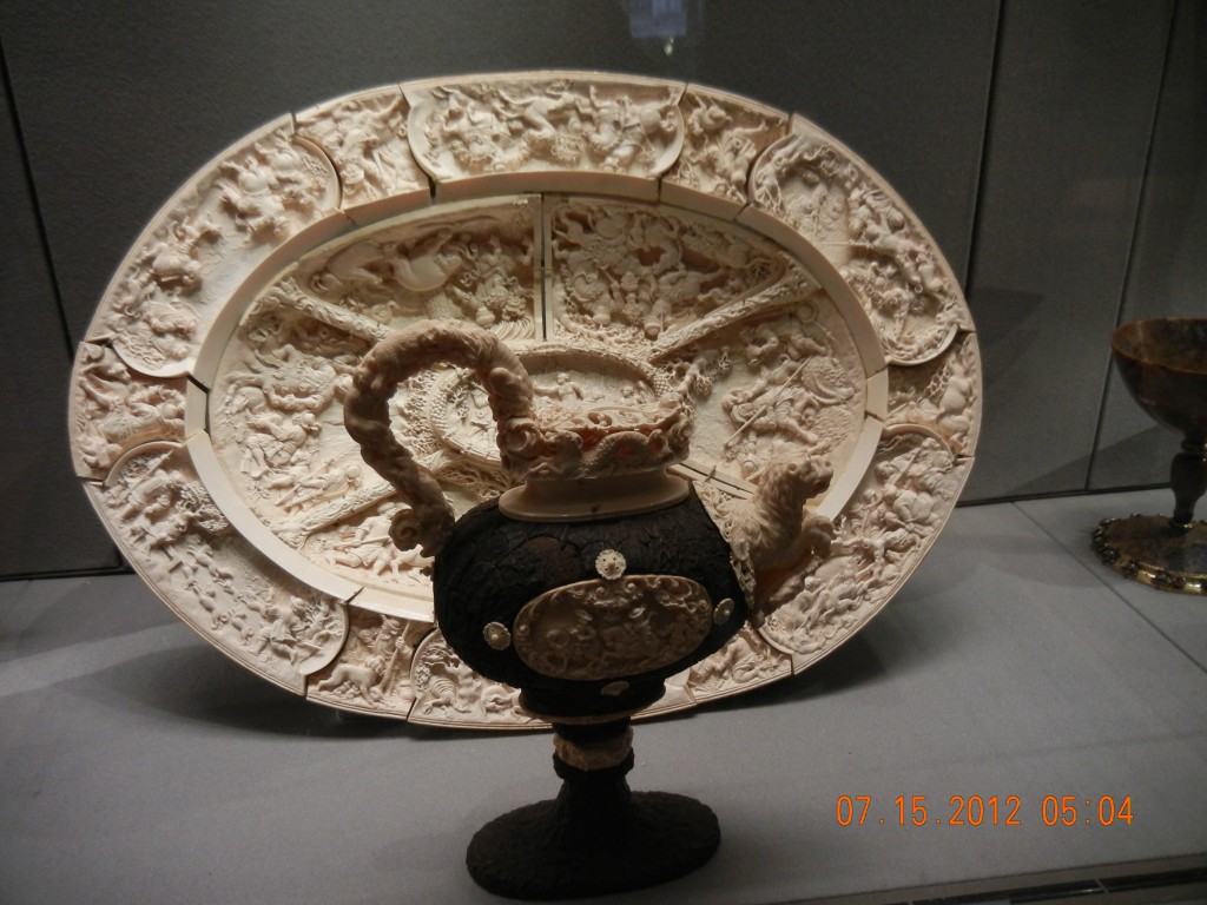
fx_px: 1046
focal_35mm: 30
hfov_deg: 60.0
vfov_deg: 46.8
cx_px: 604
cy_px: 452
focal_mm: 5.4
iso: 400
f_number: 3.5
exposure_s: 1/23.7
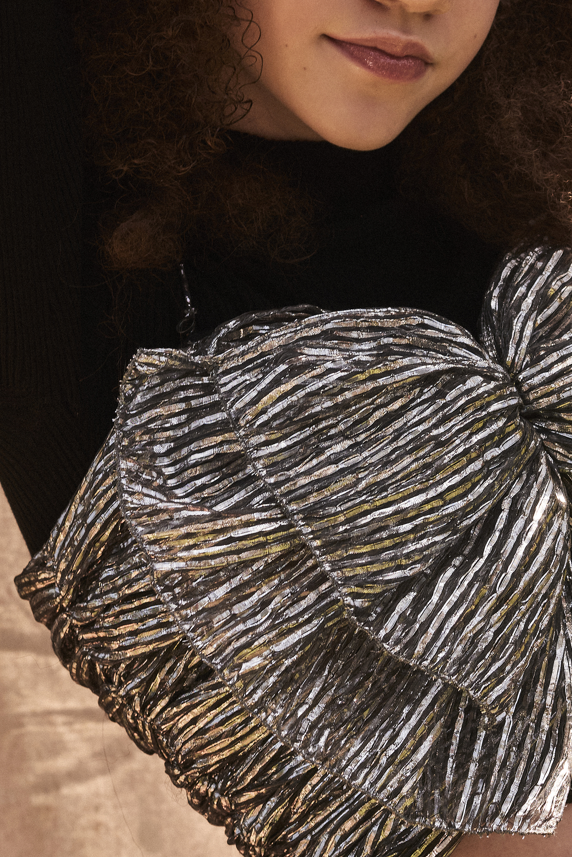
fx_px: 3024
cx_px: 405
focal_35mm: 127
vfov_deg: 16.1
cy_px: 431
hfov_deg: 10.8
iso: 400
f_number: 5.6
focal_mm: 50
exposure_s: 1/640
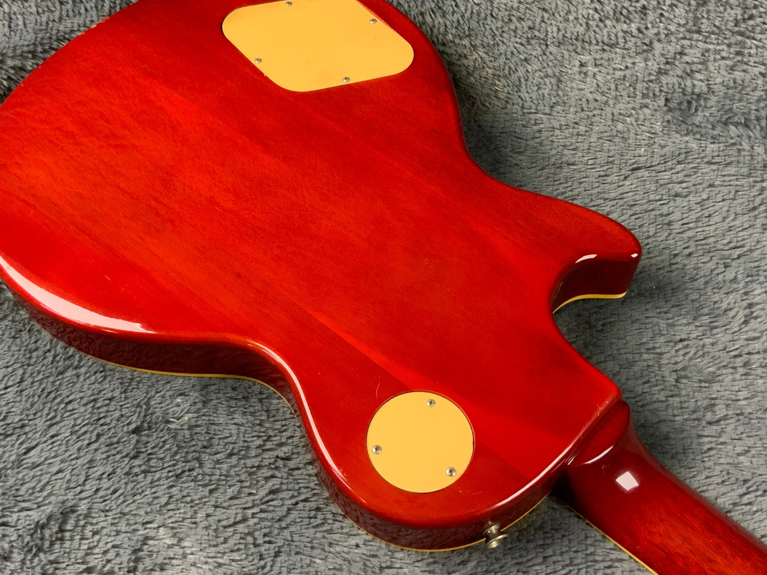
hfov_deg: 45.8
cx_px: 367
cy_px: 286
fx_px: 908
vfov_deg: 35.1
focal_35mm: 41
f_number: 1.8
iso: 125
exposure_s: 1/50
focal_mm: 3
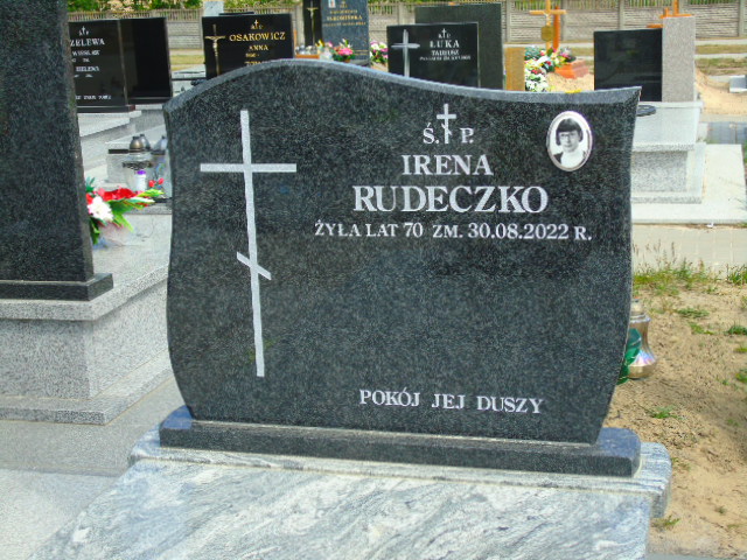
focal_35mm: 54
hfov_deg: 35.5
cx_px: 374
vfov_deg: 27.0
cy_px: 280
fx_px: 1165
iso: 80
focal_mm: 9.6
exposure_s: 1/400
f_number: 4.3
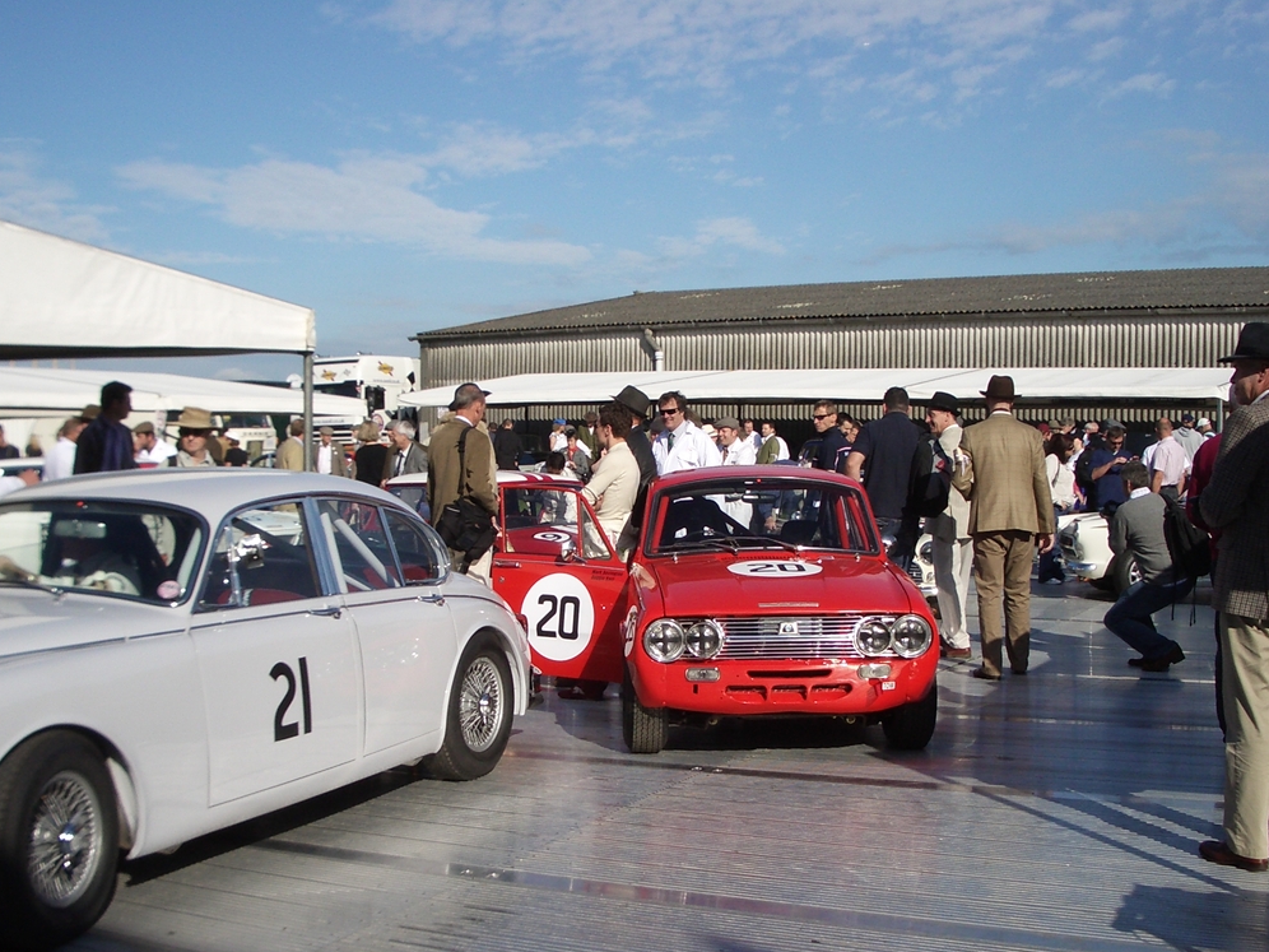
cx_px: 572
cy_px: 594
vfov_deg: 32.0
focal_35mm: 45
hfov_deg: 42.0
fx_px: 1650
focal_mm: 5.8
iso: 80
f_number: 4.3
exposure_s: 1/800
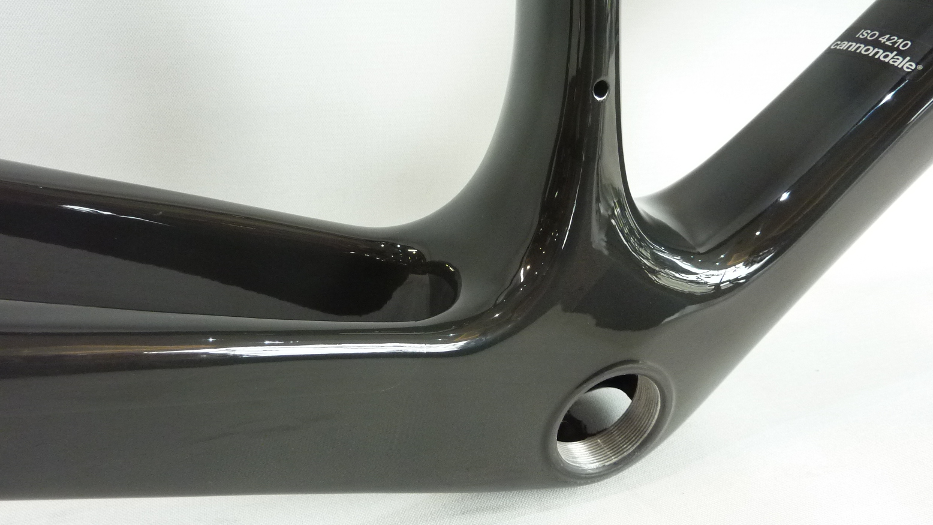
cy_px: 277
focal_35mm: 28
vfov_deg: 41.5
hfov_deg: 67.9
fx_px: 693
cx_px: 456
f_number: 3.3
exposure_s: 1/30
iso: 320
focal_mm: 4.1
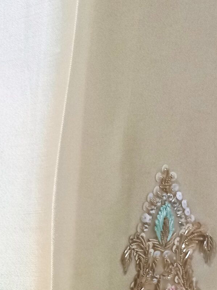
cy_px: 381
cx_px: -52
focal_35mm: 80
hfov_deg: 17.5
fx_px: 669
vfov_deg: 21.9
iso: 320
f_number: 1.8
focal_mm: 4.6
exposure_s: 1/33.3
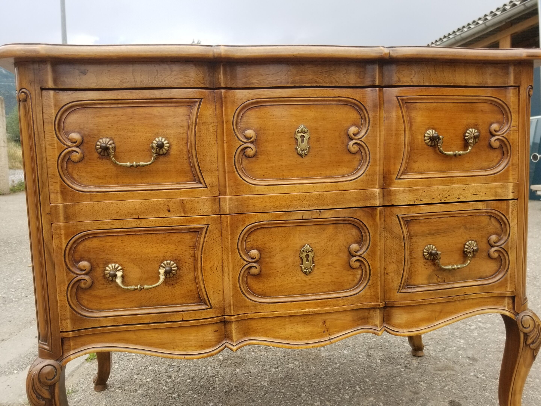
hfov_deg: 67.3
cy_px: 203
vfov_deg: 53.1
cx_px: 270
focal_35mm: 26
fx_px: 406
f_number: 1.7
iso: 50
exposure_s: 1/772
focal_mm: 4.25
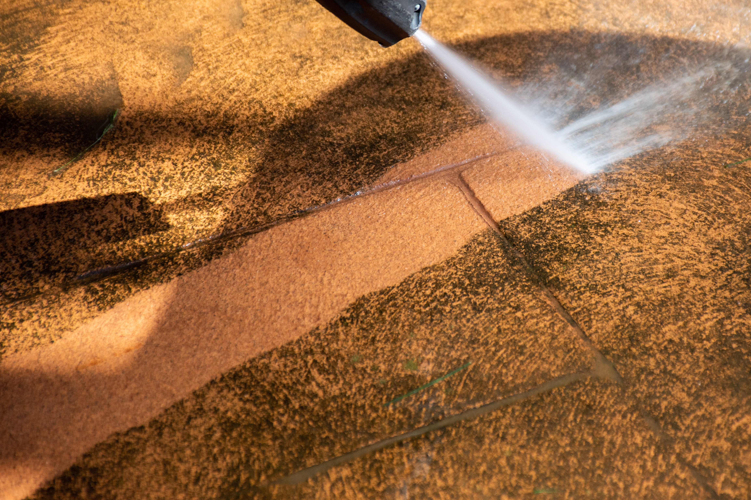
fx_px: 4548
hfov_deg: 9.4
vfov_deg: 6.3
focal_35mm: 218
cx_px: 482
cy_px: 177
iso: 320
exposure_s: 1/800
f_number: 5.6
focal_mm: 112
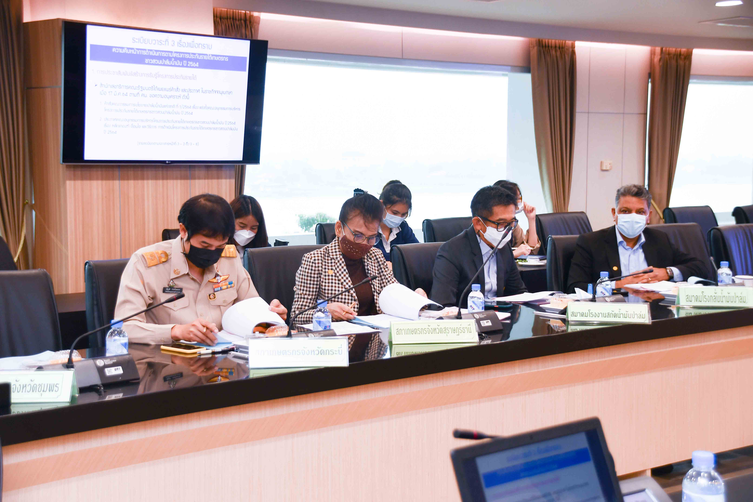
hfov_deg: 35.1
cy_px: 251
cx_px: 376
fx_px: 1192
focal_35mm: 57
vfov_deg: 23.8
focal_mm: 38
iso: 280
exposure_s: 1/60
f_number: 4.2
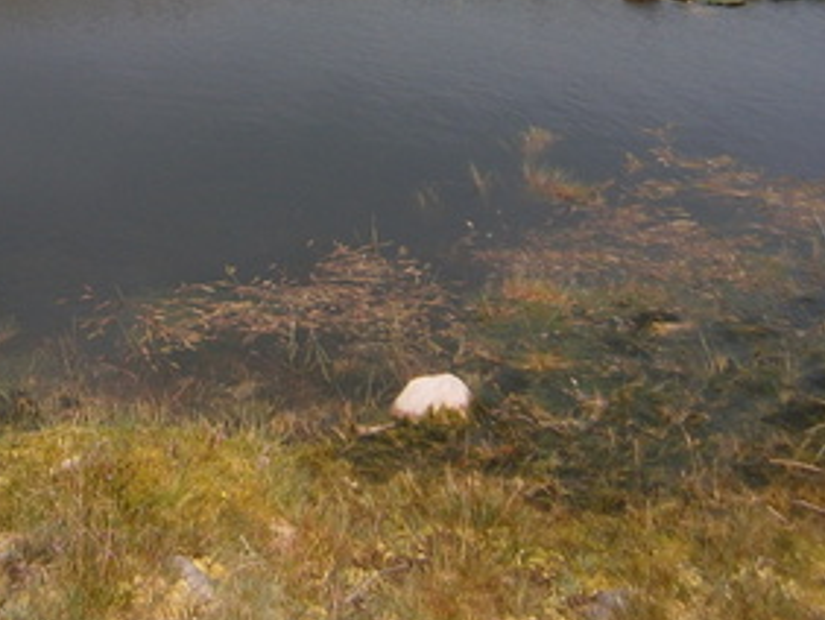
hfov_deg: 31.3
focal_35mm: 59
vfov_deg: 23.5
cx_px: 99
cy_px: -47
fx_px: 1407
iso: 80
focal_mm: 4.7
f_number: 2.8
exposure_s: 1/1000
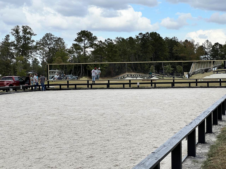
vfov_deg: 19.1
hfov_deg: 25.3
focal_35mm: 77
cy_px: 84
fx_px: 503
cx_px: 113
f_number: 2.8
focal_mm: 9
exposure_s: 1/570
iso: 32
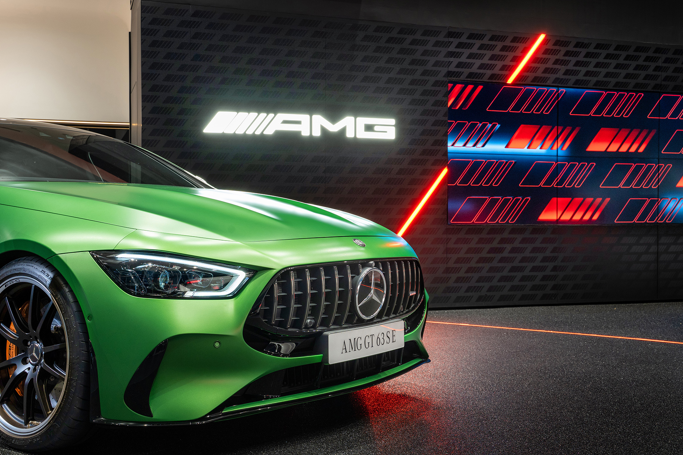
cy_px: 232
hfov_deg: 45.4
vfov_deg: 31.2
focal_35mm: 43
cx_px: 345
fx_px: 816
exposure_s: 1/15
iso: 640
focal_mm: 42
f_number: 8
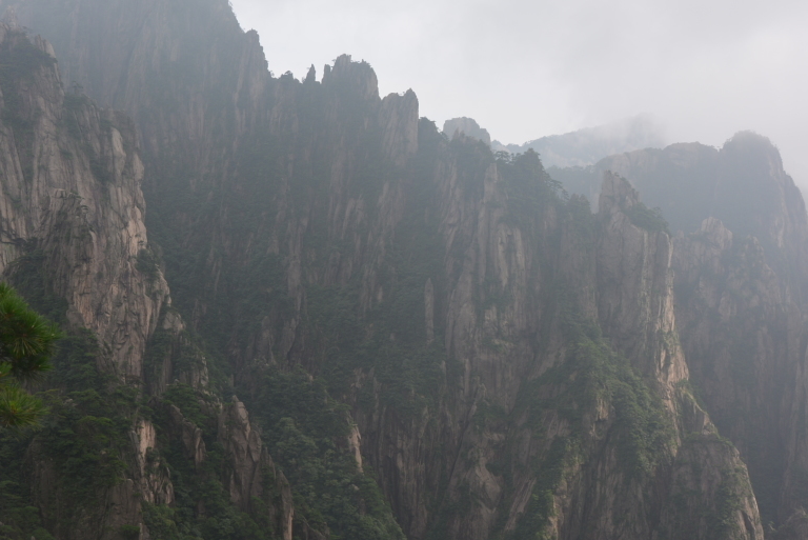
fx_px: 988
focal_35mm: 44
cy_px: 259
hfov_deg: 44.5
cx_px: 419
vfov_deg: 30.5
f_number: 6.3
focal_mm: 22
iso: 100
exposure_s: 1/200
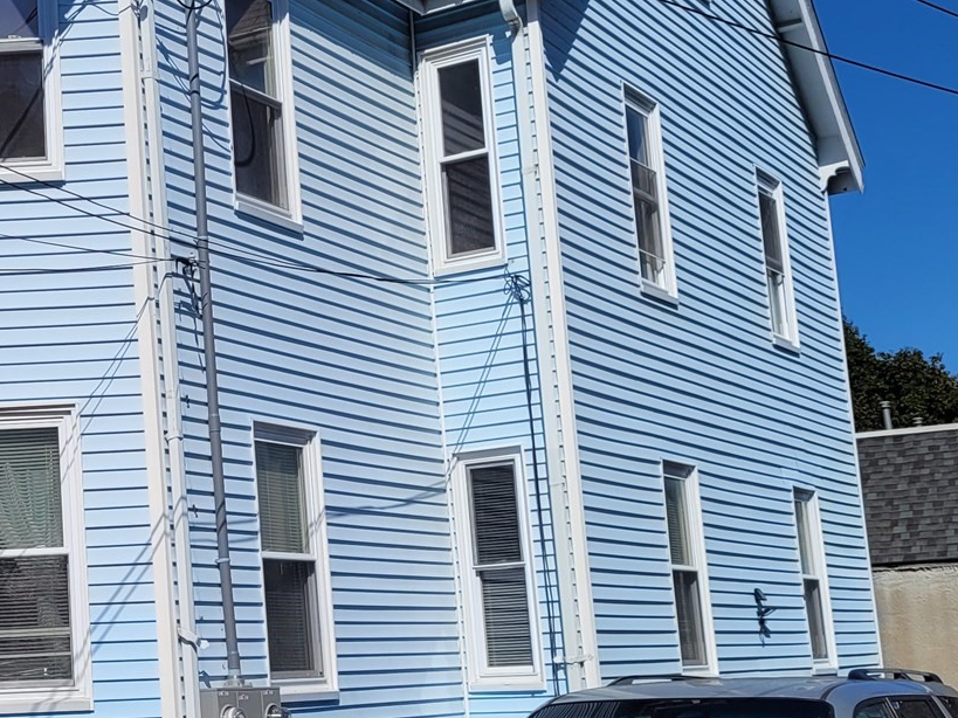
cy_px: 389
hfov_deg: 27.9
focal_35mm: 65
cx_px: -23
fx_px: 1799
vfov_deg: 22.6
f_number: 1.8
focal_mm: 5.4
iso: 40
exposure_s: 1/5858
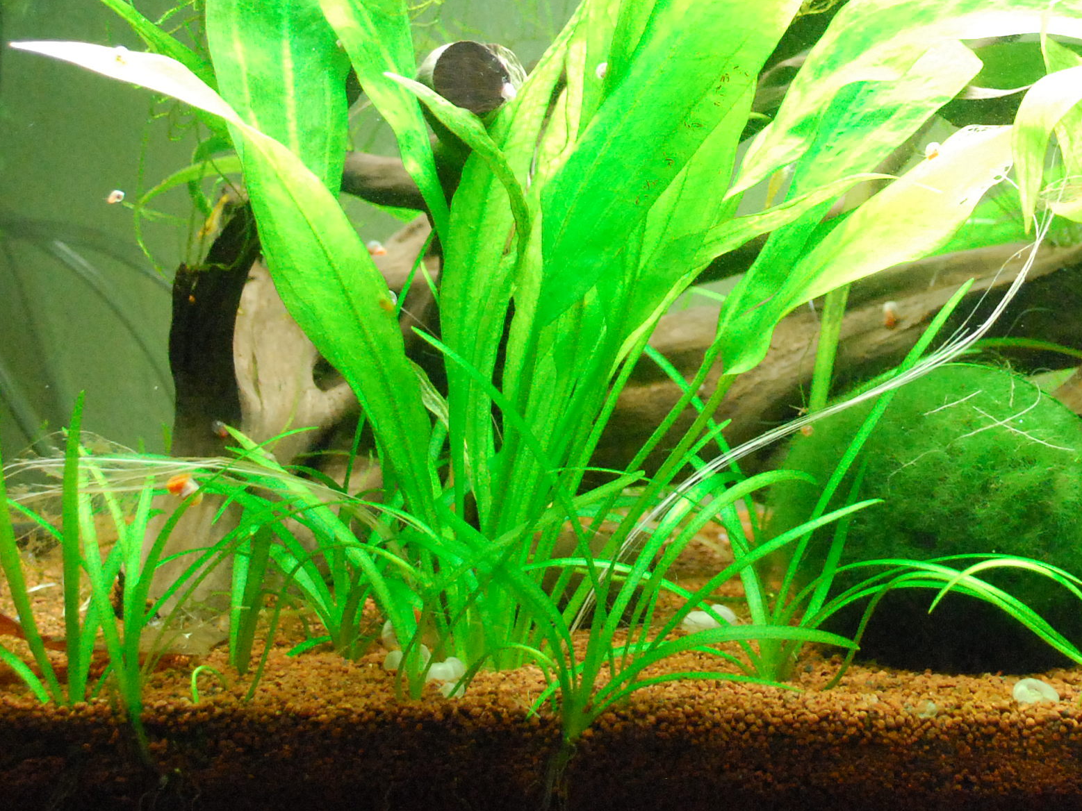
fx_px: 2470
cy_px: 80
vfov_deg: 18.4
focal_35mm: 79
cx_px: 845
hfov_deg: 24.4
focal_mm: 22
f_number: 4
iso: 1600
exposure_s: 1/25
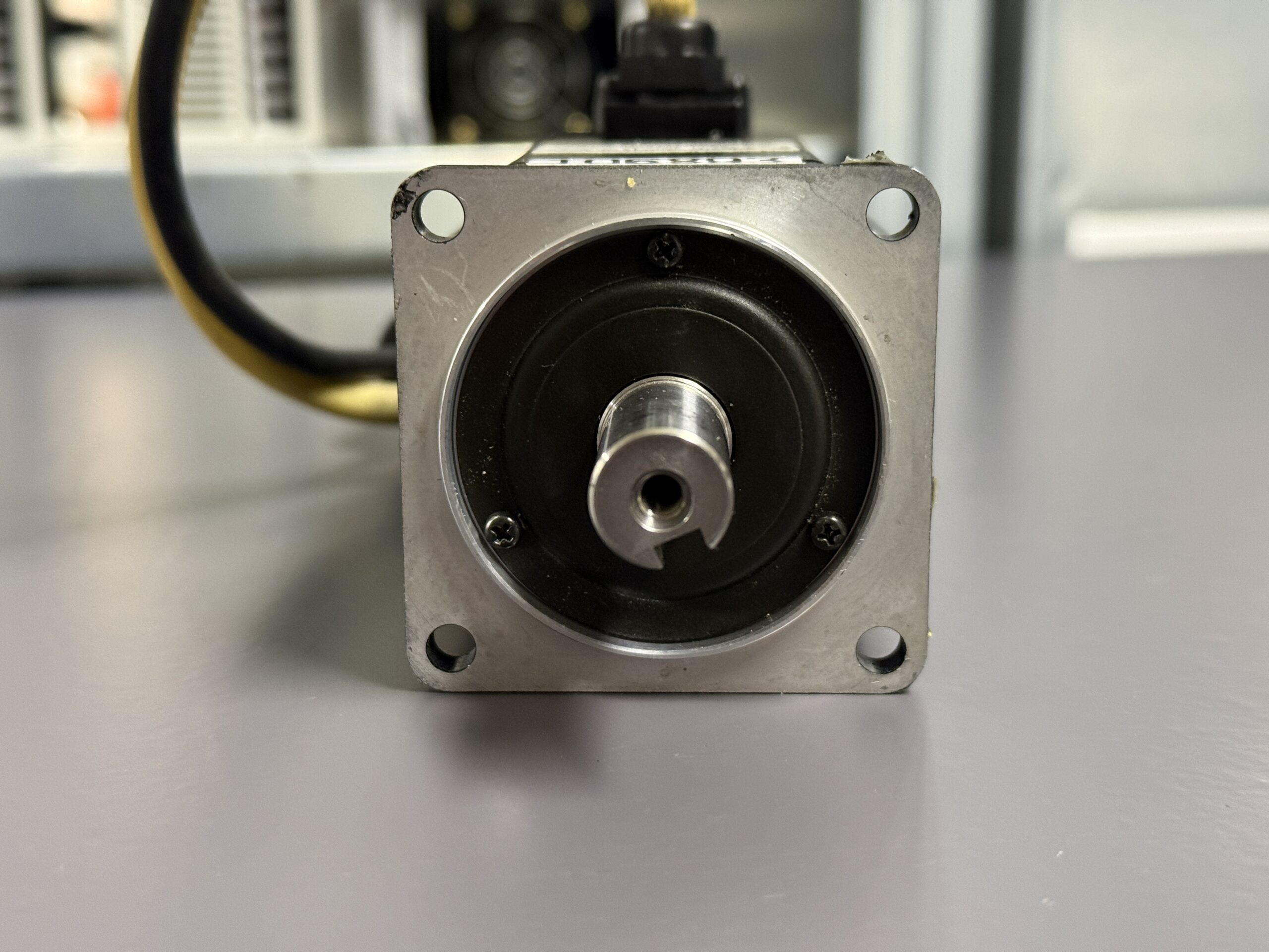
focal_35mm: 48
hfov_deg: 39.7
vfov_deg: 30.3
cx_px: 634
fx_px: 1760
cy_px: 476
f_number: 1.78
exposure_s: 1/33
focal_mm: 6.76
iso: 320
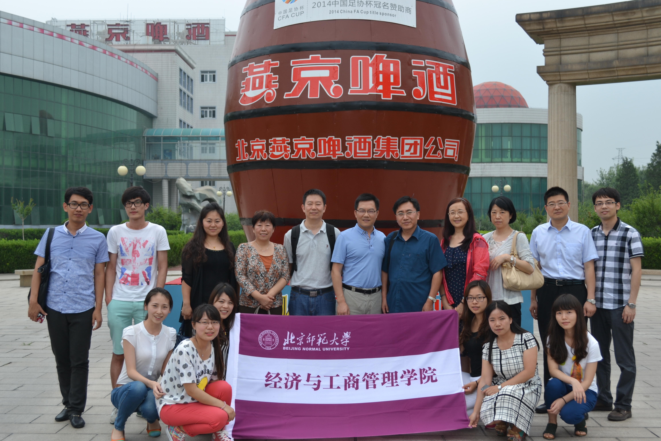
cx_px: 330
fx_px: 826
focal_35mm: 45
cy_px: 220
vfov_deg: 29.9
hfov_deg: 43.6
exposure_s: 1/125
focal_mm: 30
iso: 100
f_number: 5.6
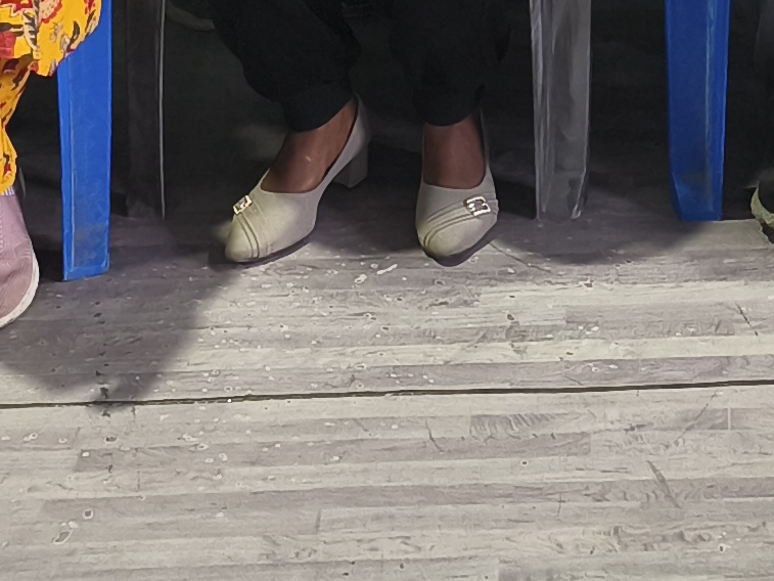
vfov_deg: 10.5
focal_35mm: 124
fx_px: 2773
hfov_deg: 15.2
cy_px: -739
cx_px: 971
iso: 1000
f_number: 1.65
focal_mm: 6.14
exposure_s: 1/33.3
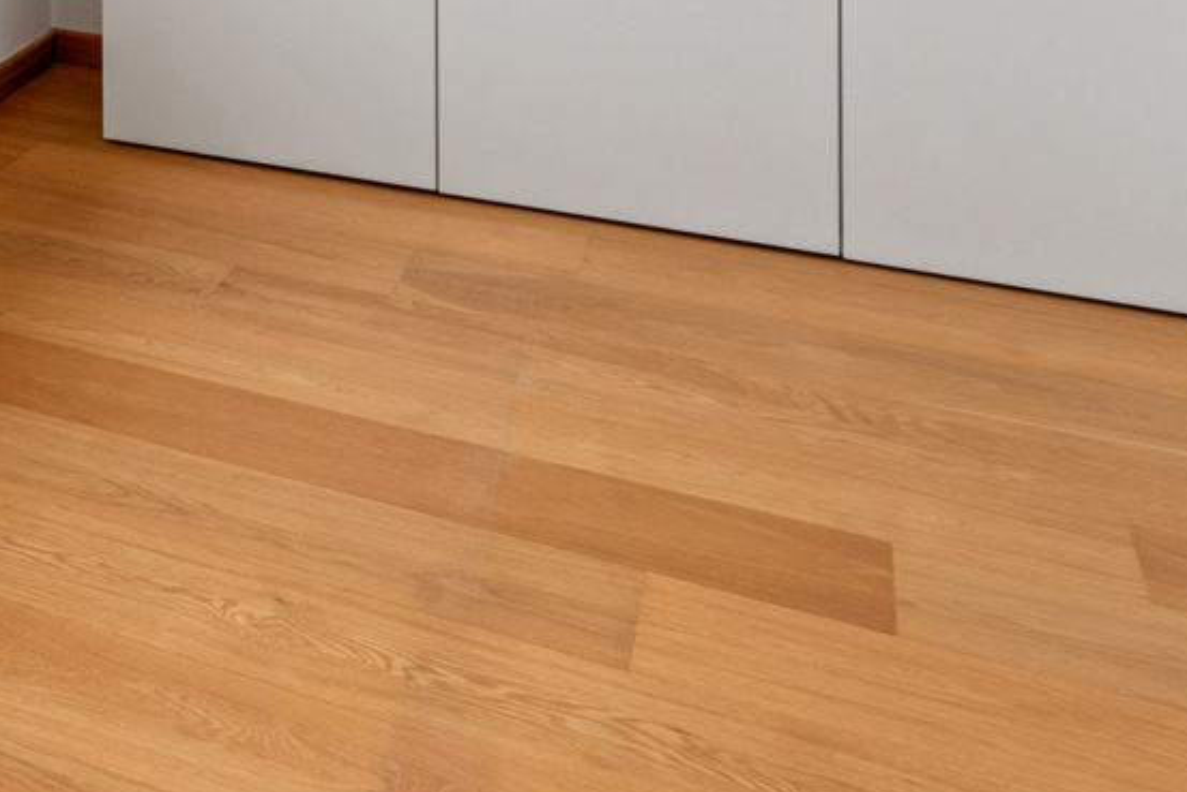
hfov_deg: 33.4
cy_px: -429
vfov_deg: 21.4
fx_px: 1715
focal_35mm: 52
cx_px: -114
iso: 250
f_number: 11
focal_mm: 16
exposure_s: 1/4
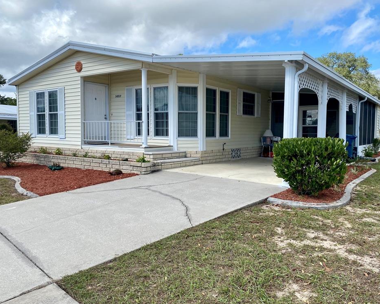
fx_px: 315
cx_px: 202
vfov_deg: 51.5
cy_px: 151
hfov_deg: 62.2
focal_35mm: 28
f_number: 1.8
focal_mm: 4.25
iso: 32
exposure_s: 1/2315
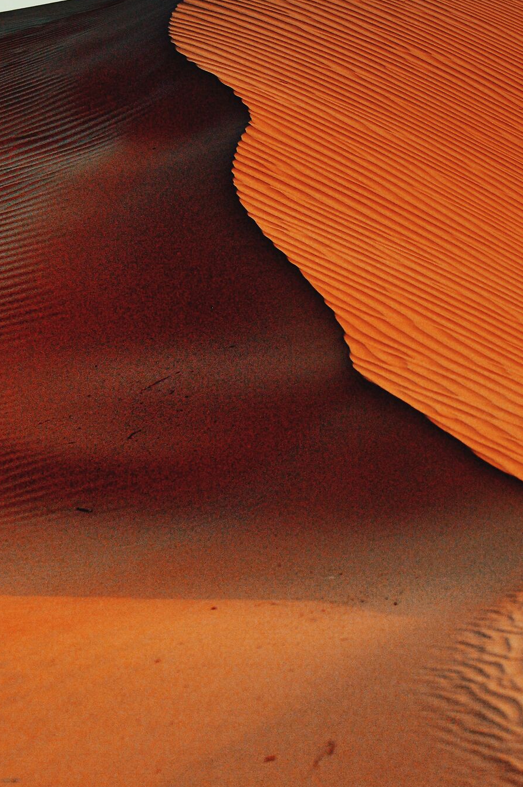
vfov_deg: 10.9
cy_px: 292
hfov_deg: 7.3
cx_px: 332
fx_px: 4104
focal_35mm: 188
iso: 100
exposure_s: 1/200
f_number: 6.3
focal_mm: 70
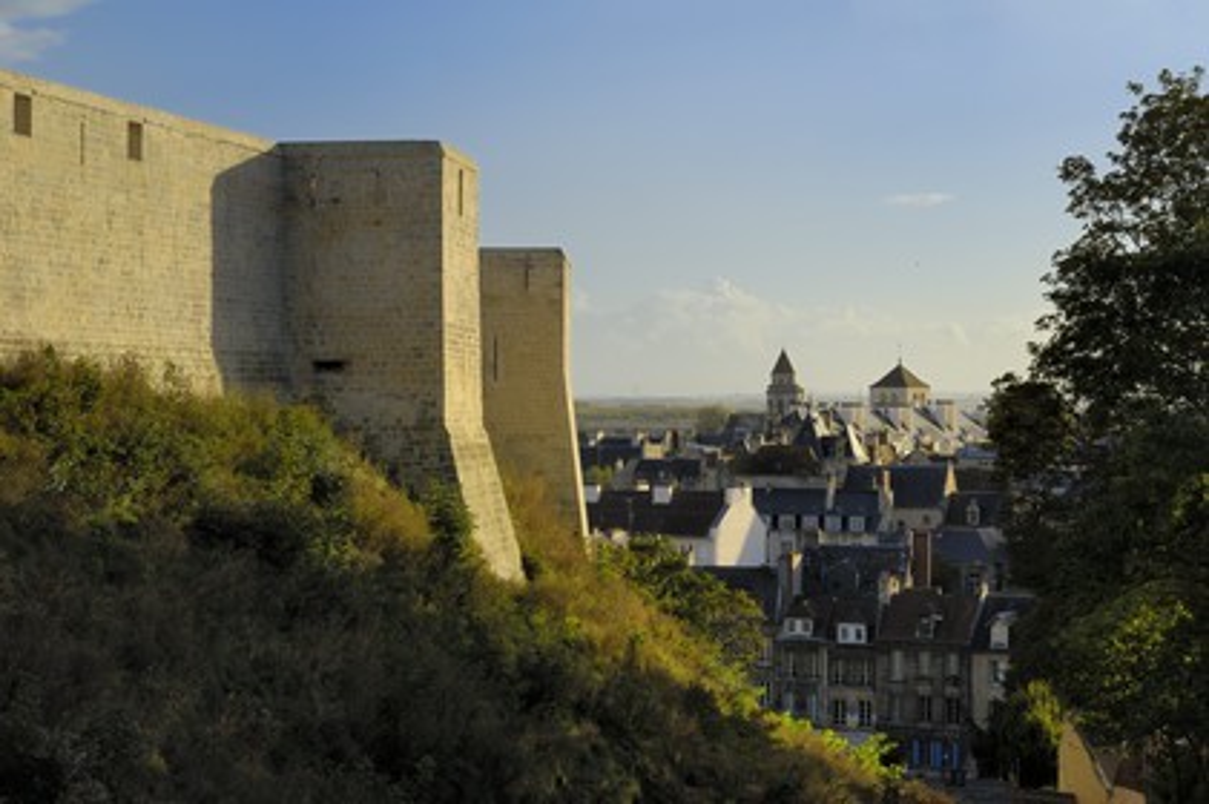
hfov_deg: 24.2
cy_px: 402
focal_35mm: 84
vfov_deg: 16.2
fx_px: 2819
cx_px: 604
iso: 100
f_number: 9
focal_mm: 56
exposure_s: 1/160
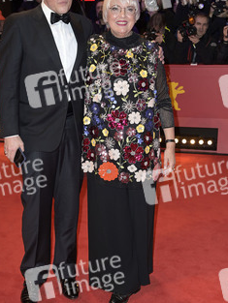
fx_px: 474
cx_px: 103
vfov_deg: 35.5
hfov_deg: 27.0
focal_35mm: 54
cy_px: 134
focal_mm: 44
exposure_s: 1/250
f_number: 5
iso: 800
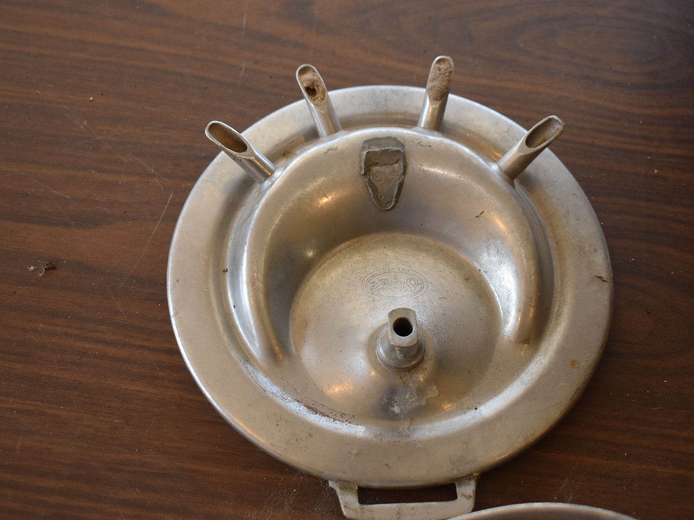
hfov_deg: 36.8
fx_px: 1043
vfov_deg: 28.0
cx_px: 342
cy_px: 260
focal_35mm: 52
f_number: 5
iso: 560
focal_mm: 32
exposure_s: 1/200
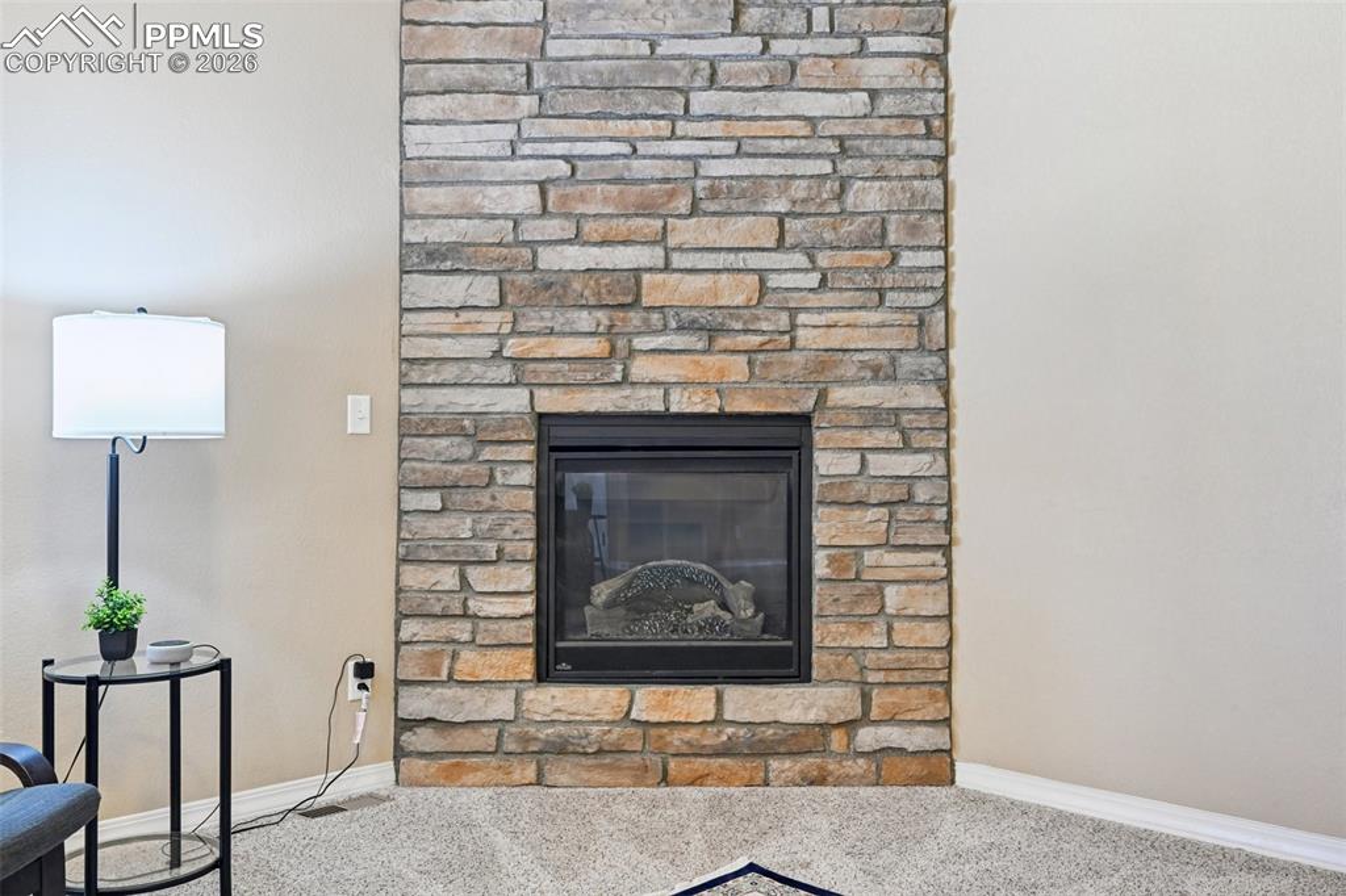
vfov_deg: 43.6
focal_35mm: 30
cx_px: 673
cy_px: 448
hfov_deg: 61.9
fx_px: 1121
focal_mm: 30
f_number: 11
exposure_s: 1/1.67
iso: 400
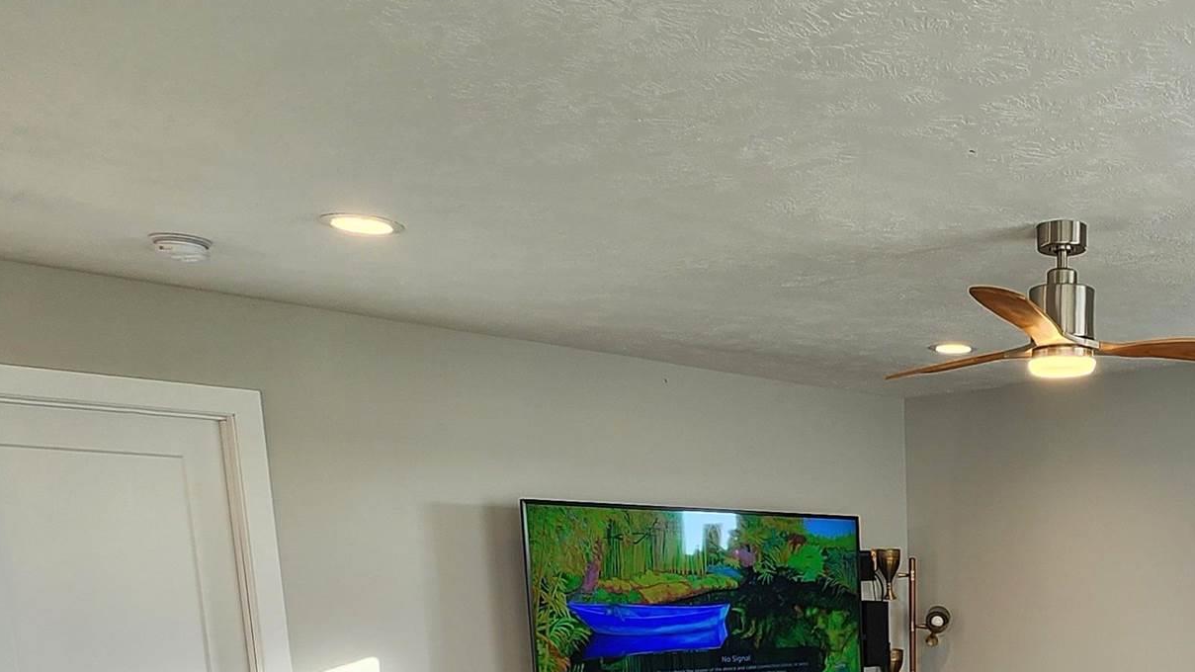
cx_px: 1025
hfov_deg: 50.4
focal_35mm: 36
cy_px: 830
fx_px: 1141
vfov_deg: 28.2
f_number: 2.2
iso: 50
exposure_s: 1/60.2
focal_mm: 2.2
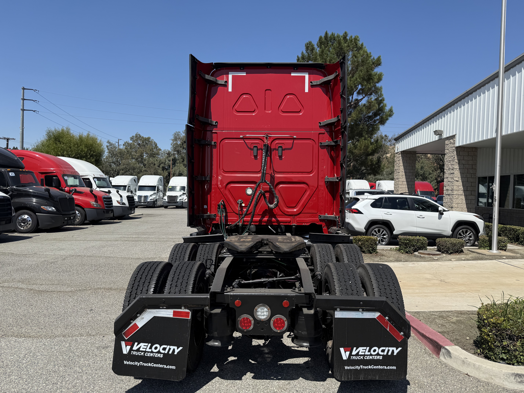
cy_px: 196
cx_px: 262
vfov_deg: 56.8
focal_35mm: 24
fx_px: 363
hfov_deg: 71.6
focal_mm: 6.76
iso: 80
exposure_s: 1/4673
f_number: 1.78
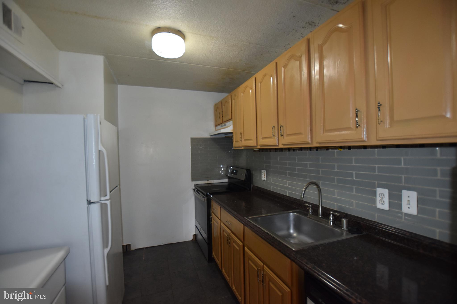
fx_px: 190
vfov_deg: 77.3
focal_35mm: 15
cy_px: 152
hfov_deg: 100.4
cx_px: 228
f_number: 3.5
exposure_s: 1/160
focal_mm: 10
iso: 720
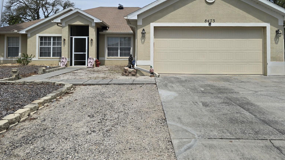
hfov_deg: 71.9
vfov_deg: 43.6
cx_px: 146
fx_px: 196
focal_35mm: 26
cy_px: 51
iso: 12
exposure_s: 1/1667
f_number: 1.7
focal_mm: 6.3
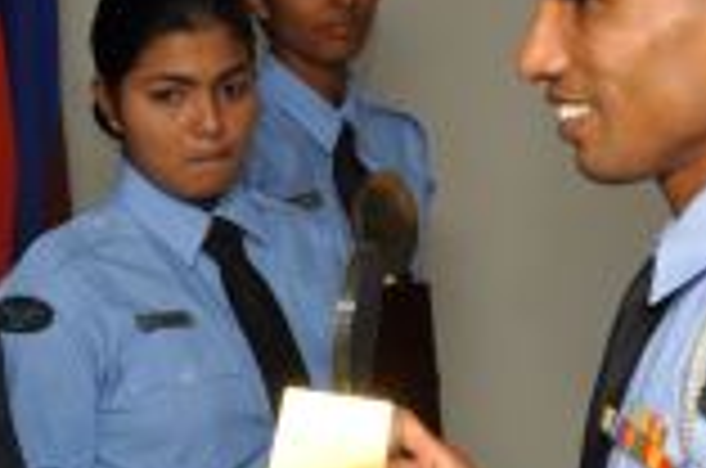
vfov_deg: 7.4
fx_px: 3601
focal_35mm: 184
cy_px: 477
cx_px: 112
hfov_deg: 11.1
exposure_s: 1/125
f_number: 6.7
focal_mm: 32
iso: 200
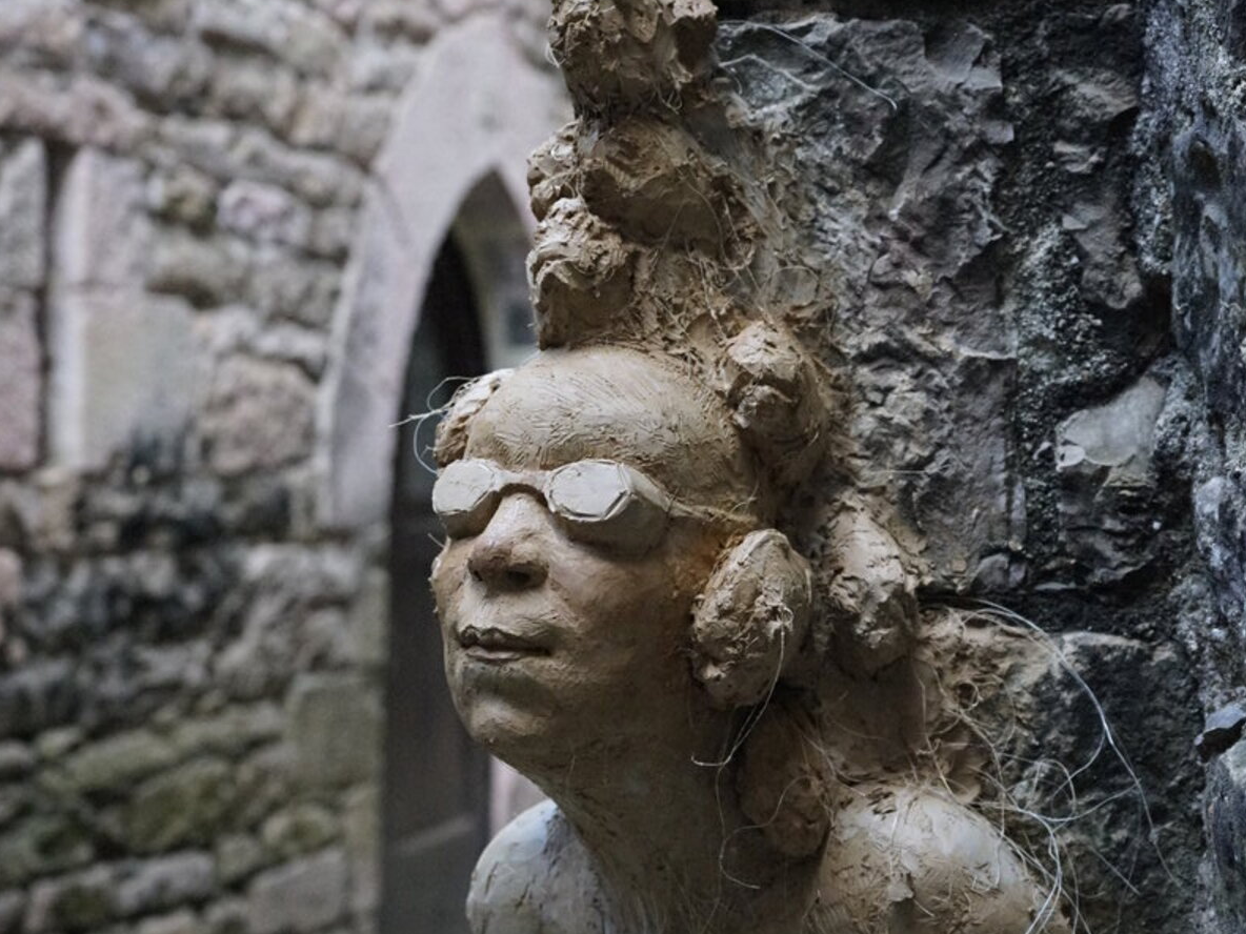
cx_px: 625
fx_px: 2736
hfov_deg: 25.7
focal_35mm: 76
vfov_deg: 19.4
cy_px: 498
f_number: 5
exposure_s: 1/100
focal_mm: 52
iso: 6400
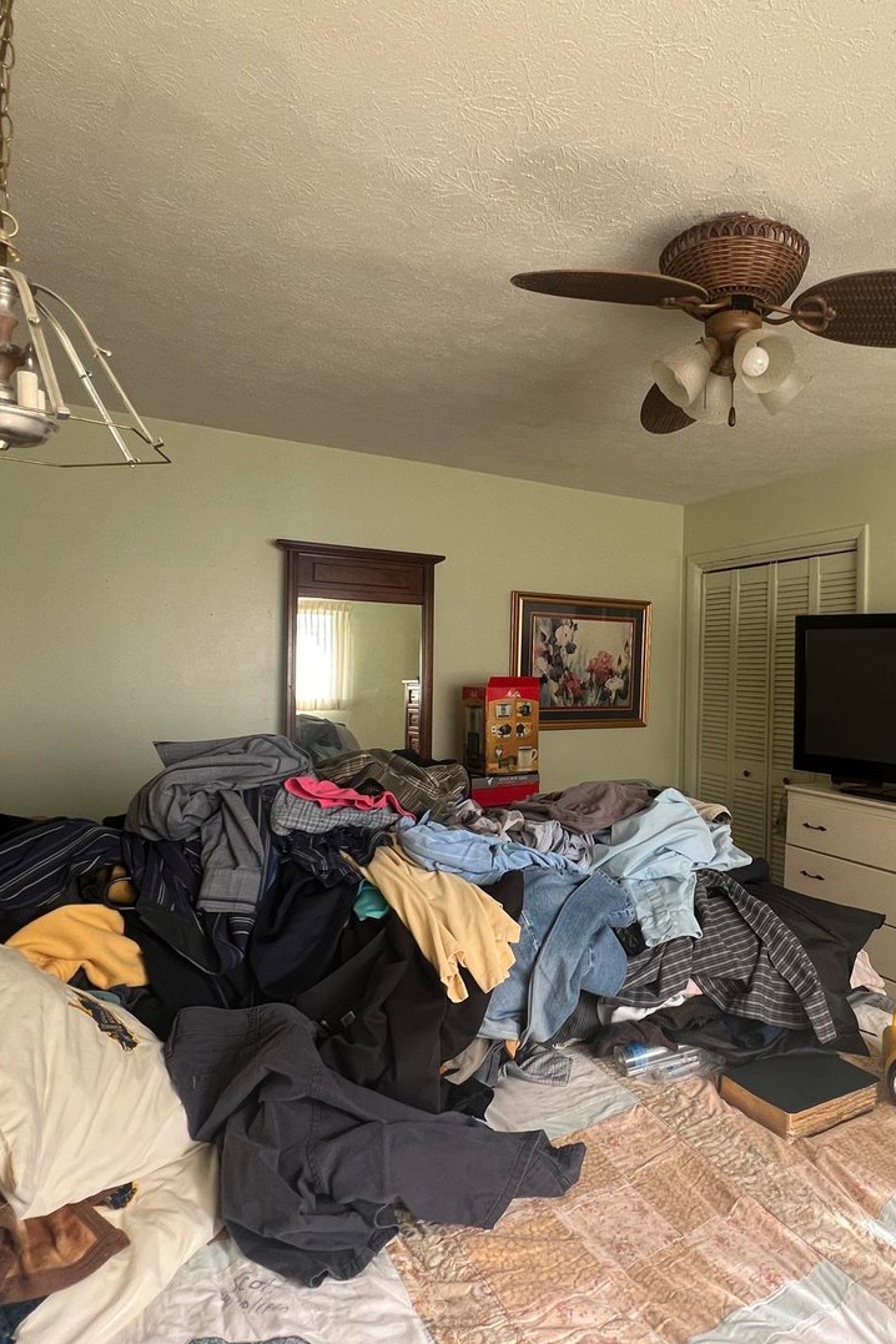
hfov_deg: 62.9
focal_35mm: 19
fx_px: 709
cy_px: 676
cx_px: 601
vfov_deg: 86.9
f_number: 1.8
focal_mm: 1.57
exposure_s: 1/99
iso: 125
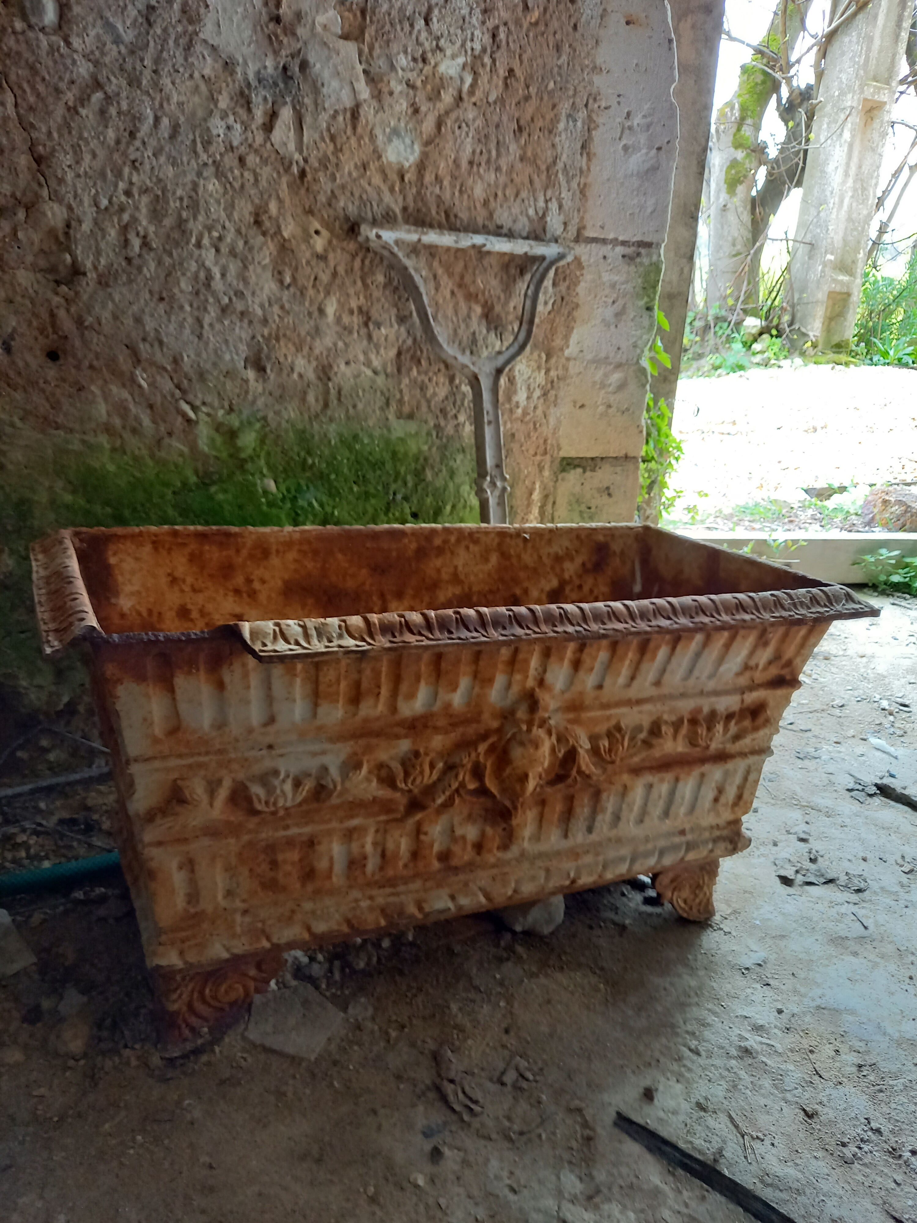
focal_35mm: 25
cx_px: 458
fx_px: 883
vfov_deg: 69.4
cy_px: 612
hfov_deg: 54.9
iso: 320
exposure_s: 1/33
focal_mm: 4.6
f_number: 2
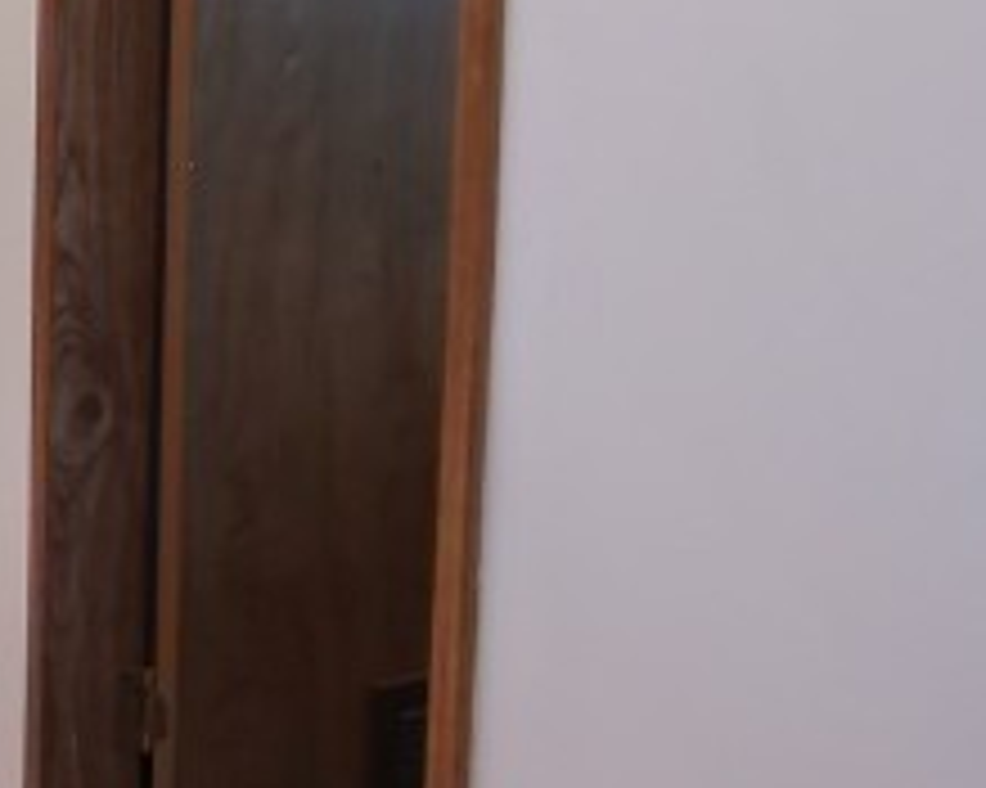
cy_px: -95
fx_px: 2129
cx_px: -693
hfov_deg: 20.2
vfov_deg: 20.0
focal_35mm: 73
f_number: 2.2
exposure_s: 1/24
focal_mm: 2.13
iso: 432
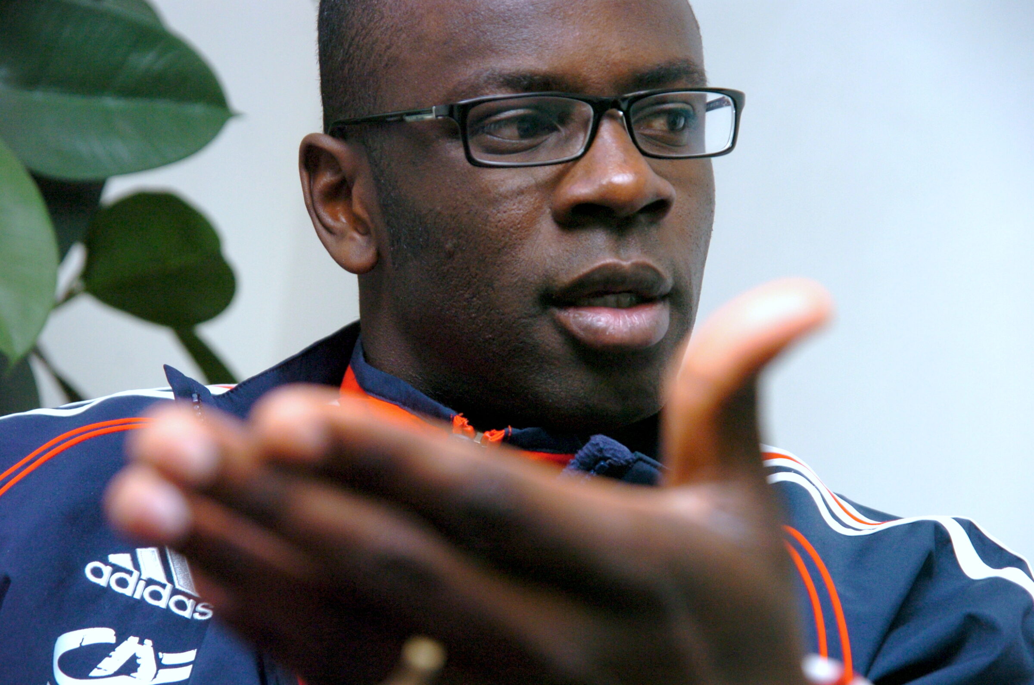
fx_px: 3010
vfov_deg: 13.0
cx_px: 517
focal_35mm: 105
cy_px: 342
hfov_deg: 19.5
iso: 400
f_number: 4.5
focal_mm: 70
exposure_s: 1/60
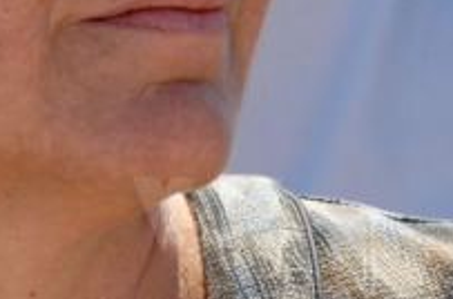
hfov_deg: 2.1
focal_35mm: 976
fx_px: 12243
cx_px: 205
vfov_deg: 1.4
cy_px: -58
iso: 200
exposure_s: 1/640
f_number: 11
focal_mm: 165
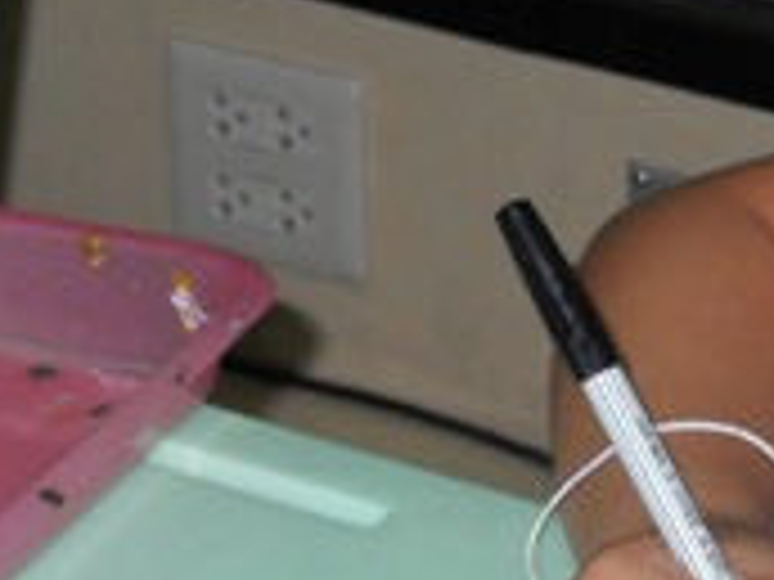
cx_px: 1251
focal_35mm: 303
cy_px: 674
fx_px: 6775
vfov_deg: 4.9
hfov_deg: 6.4
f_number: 4.5
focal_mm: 13.9
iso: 200
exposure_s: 1/60
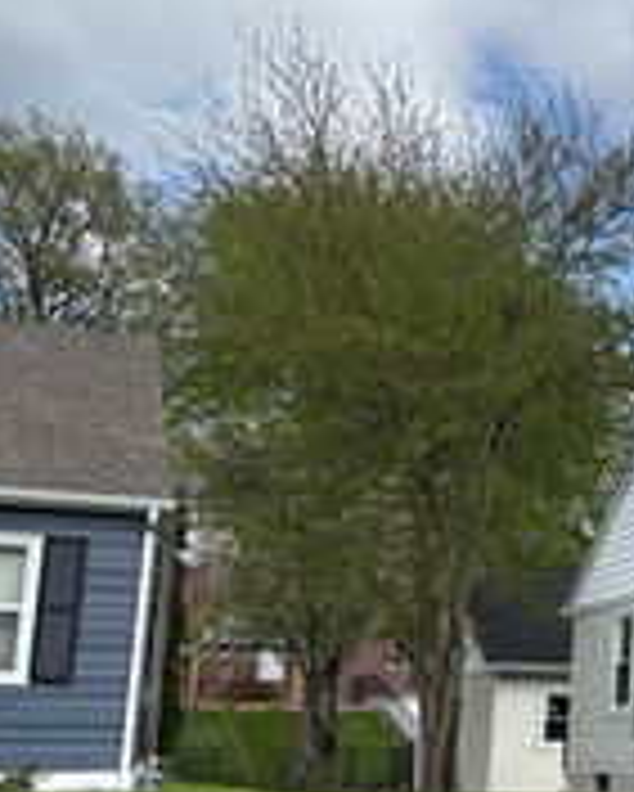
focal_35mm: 72
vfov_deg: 26.3
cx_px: 1070
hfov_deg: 17.9
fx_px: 1687
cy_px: 475
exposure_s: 1/2451
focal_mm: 5.96
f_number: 1.6
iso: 50
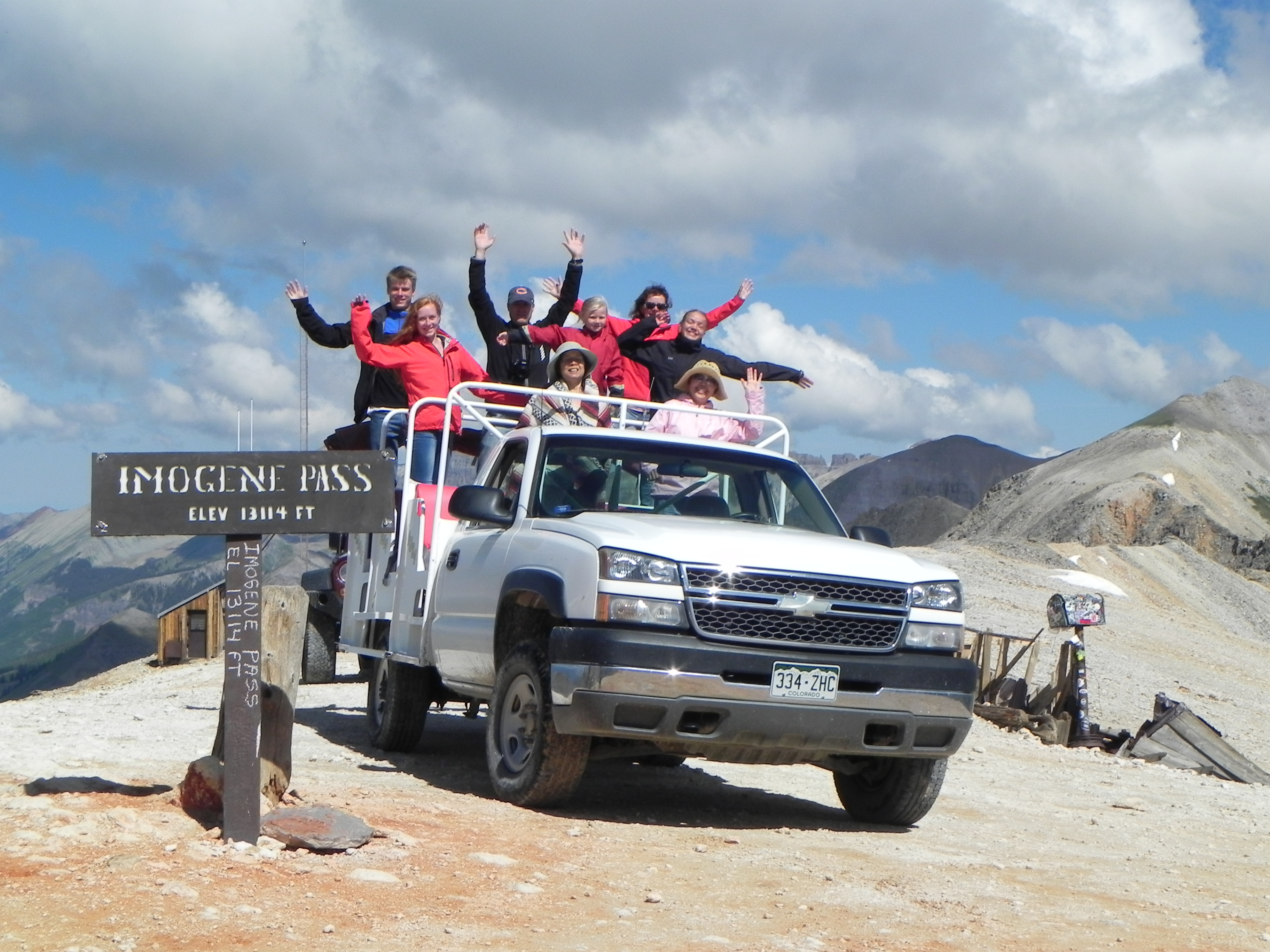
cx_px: 635
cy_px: 476
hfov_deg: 33.2
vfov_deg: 25.2
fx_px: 2128
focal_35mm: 58
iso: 160
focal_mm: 10.3
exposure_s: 1/563
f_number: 8
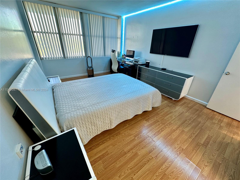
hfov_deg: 102.1
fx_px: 97
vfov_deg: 85.7
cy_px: 90
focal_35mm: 14
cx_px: 120
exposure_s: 1/60
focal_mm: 2.22
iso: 160
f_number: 2.2
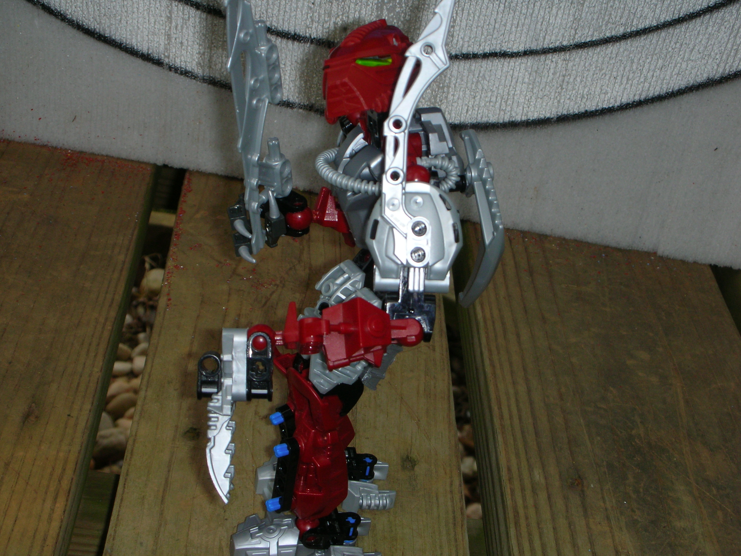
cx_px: 370
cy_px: 278
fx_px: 1563
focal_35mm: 73
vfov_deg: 20.2
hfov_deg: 26.7
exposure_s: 1/120
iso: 50
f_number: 4.4
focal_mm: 12.2
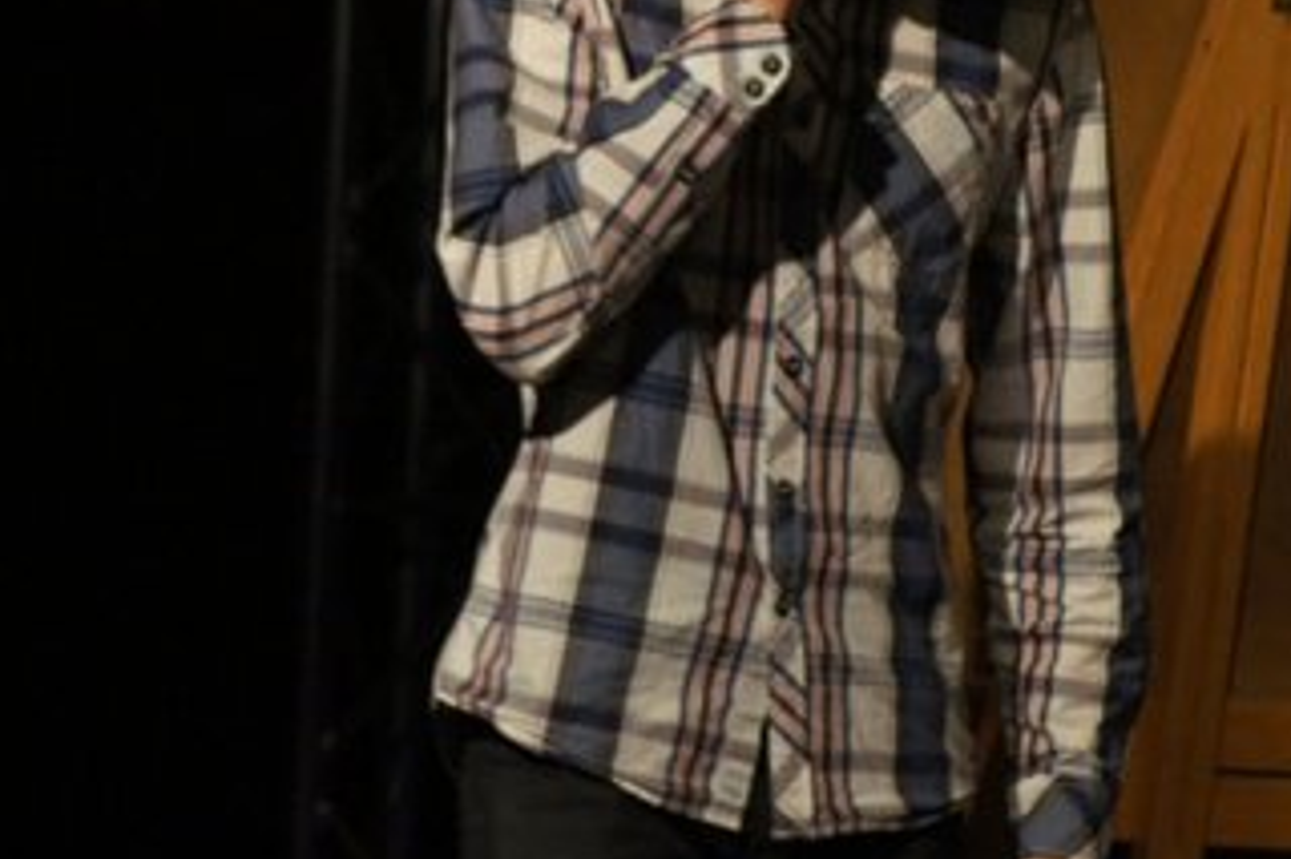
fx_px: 15268
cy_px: 266
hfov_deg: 4.8
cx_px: 827
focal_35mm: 426
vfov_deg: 3.2
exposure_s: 1/60
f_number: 5.6
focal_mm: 140
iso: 1600
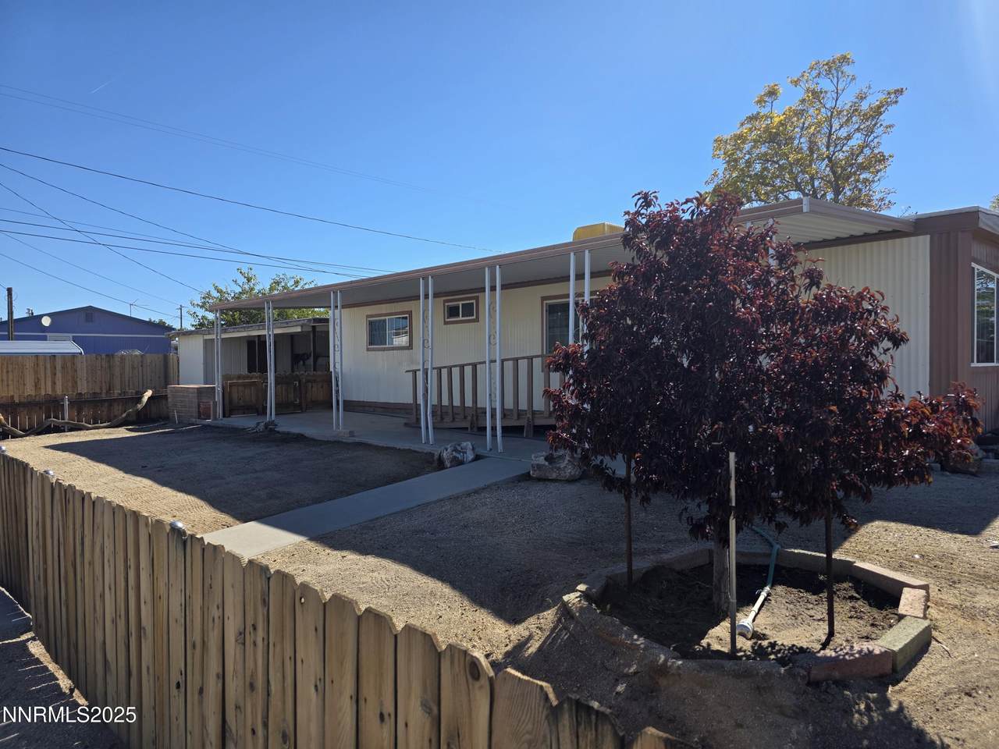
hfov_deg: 73.9
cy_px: 374
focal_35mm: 23
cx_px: 500
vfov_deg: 58.9
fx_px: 664
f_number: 1.7
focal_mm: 6.3
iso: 80
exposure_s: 1/4237
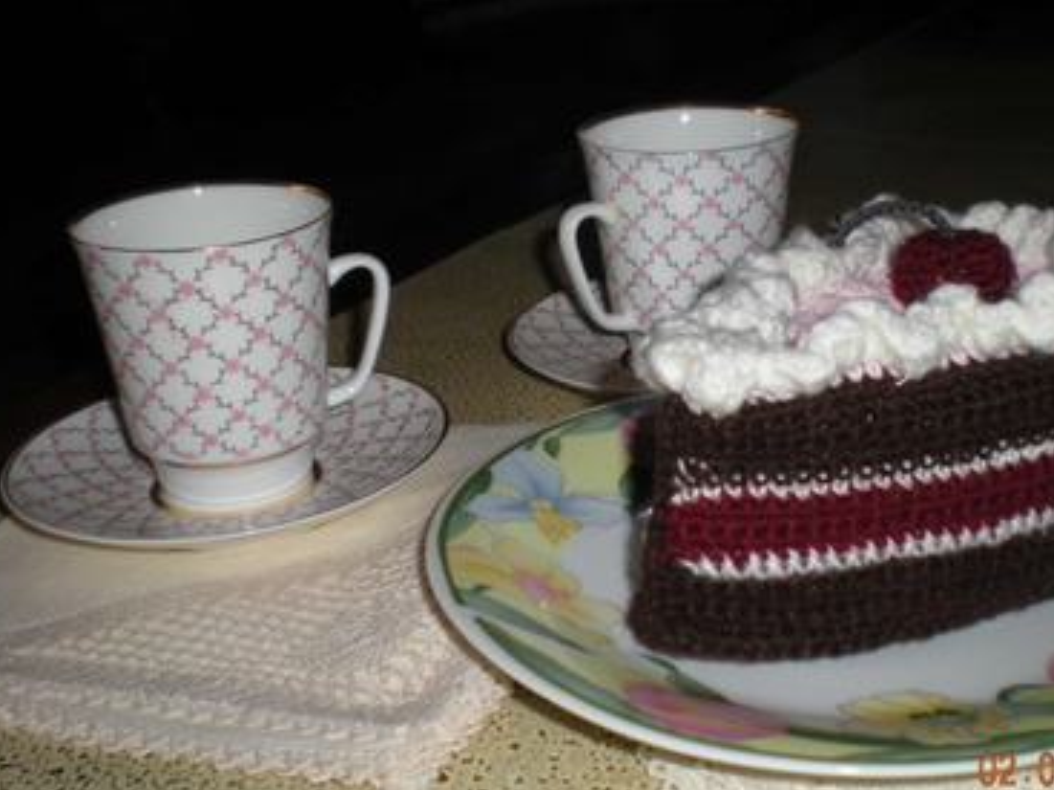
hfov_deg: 35.5
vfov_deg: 27.0
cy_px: 385
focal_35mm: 54
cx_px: 609
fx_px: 1644
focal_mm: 7.4
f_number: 3.5
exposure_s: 1/60
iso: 64
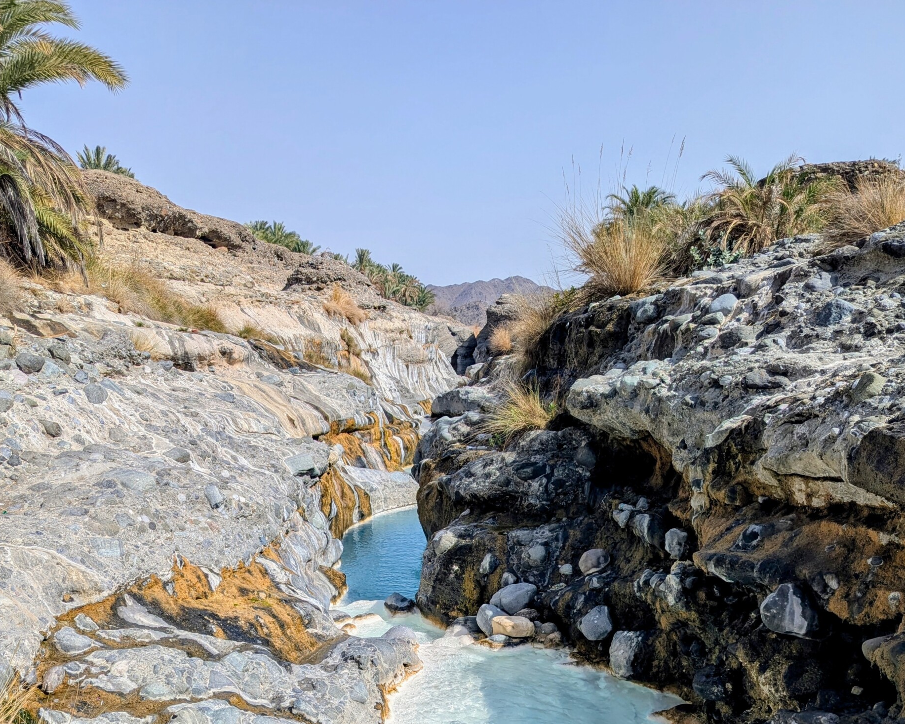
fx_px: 857
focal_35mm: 32
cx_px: 452
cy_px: 617
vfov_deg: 42.9
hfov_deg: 55.7
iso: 46
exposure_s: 1/3333
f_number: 1.85
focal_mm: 6.81
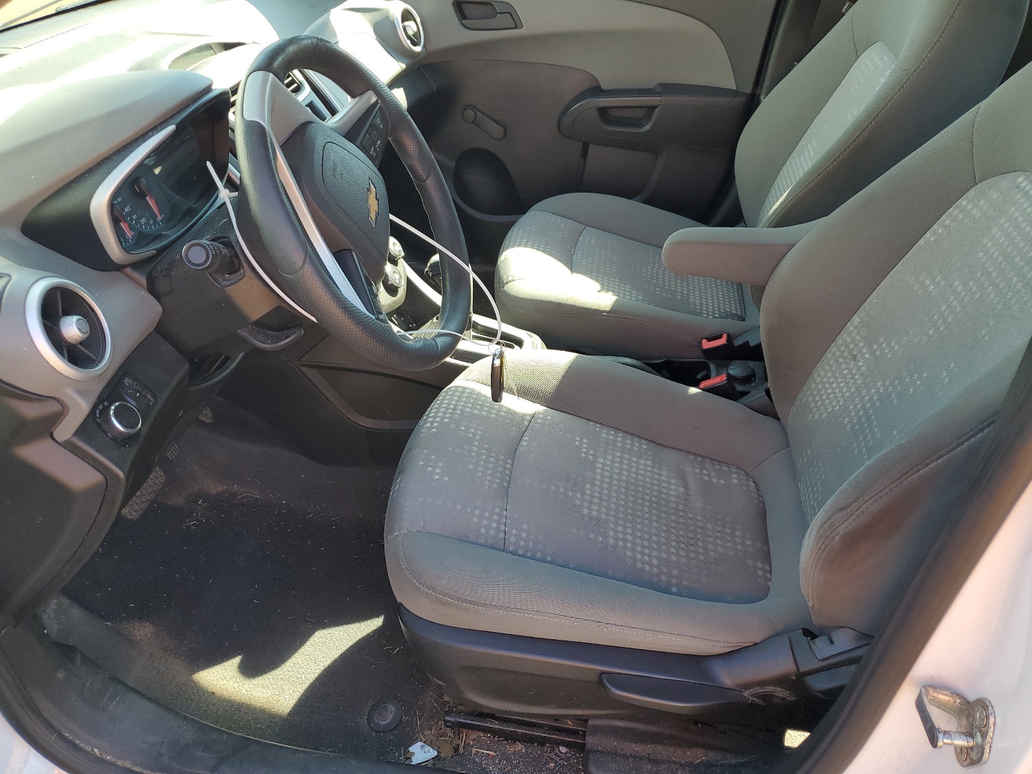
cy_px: 387
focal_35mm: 26
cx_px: 516
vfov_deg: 53.1
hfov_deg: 67.3
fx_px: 775
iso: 50
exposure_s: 1/244
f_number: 1.5
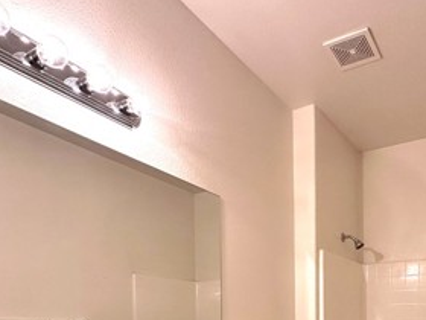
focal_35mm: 32
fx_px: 394
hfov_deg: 55.6
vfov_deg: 38.6
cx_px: 286
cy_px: 328
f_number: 2.2
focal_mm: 2.22
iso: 250
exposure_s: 1/120
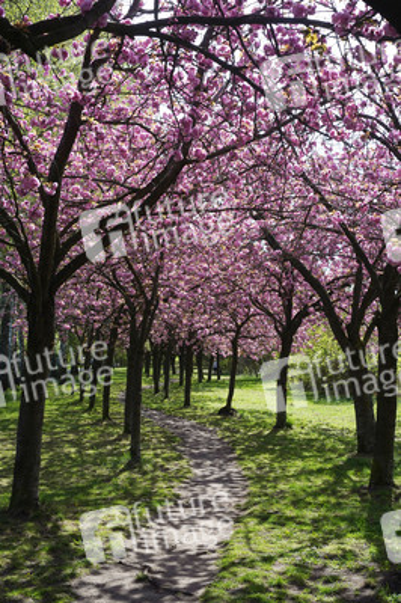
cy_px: 302
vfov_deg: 41.9
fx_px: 787
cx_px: 200
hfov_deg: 28.6
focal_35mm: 47
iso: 320
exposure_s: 1/160
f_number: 8
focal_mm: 47
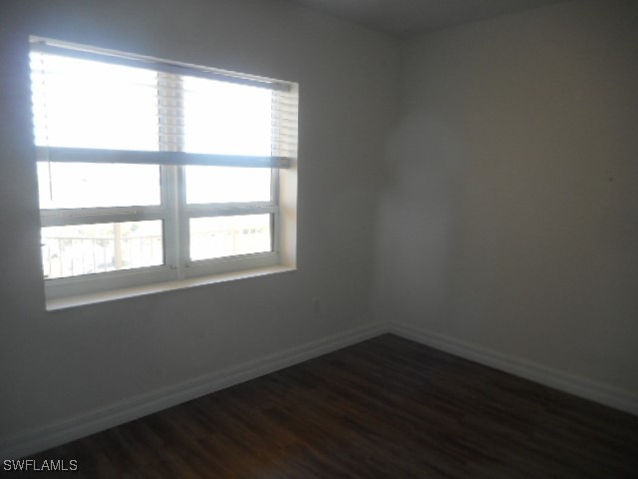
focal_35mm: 25
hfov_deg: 69.4
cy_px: 240
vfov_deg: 54.9
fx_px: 461
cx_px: 319
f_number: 3.7
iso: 110
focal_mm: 4.5
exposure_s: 1/30
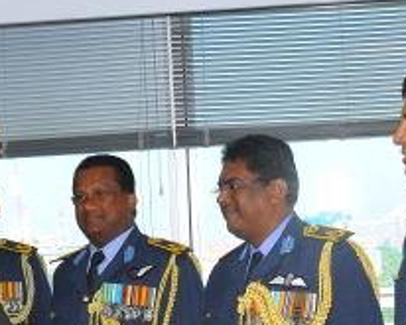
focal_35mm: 102
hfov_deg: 18.7
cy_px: 380
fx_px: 1231
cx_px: 205
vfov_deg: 14.6
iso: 320
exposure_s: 1/125
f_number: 6.3
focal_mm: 25
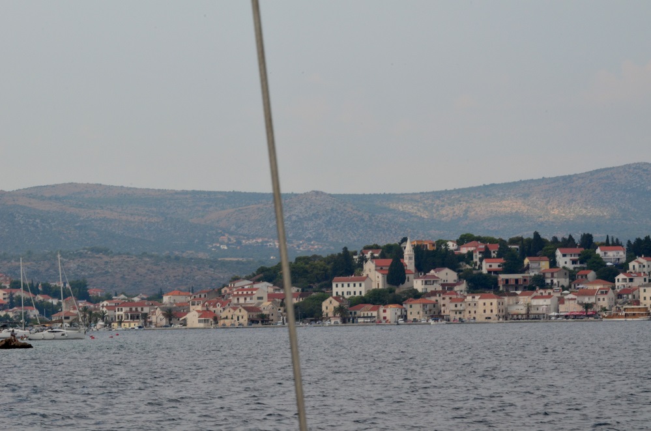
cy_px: 216
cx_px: 326
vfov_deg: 9.9
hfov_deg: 14.9
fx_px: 2490
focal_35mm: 138
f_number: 32
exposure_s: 1/60
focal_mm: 92
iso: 500
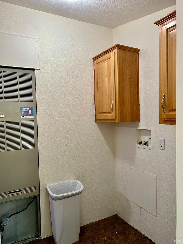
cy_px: 122
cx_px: 92
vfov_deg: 67.3
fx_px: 183
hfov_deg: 53.1
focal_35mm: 26
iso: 125
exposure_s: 1/120
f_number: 1.5
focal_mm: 5.7
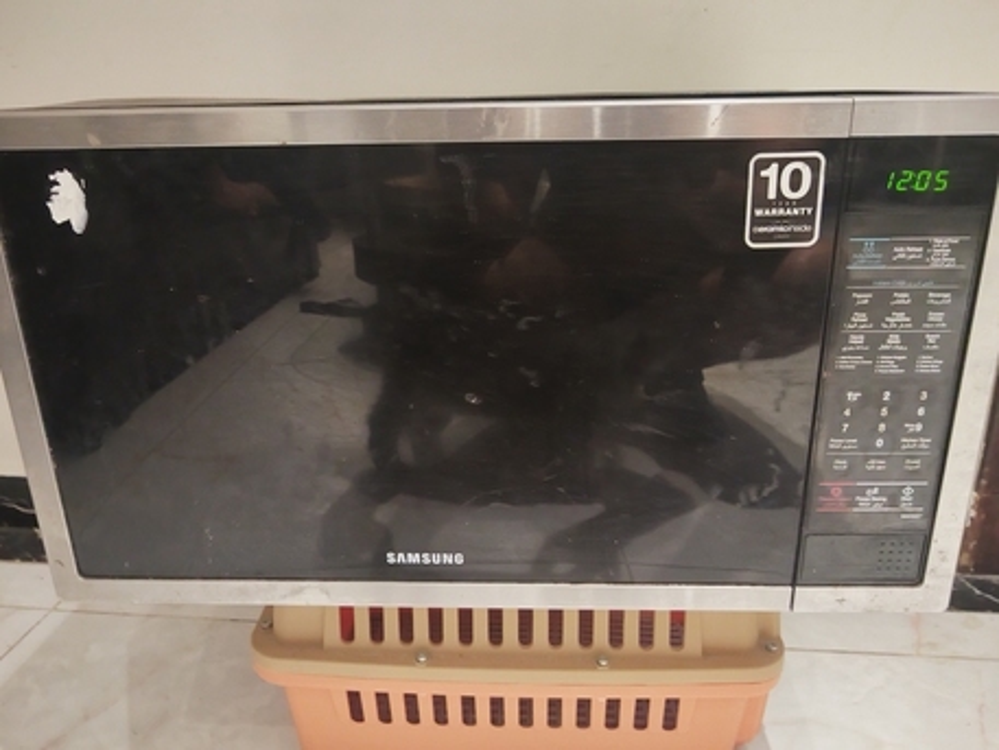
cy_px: 375
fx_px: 751
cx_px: 500
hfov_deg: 67.3
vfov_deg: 53.1
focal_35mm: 26
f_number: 1.9
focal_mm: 4.95
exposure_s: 1/33.3
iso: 5355
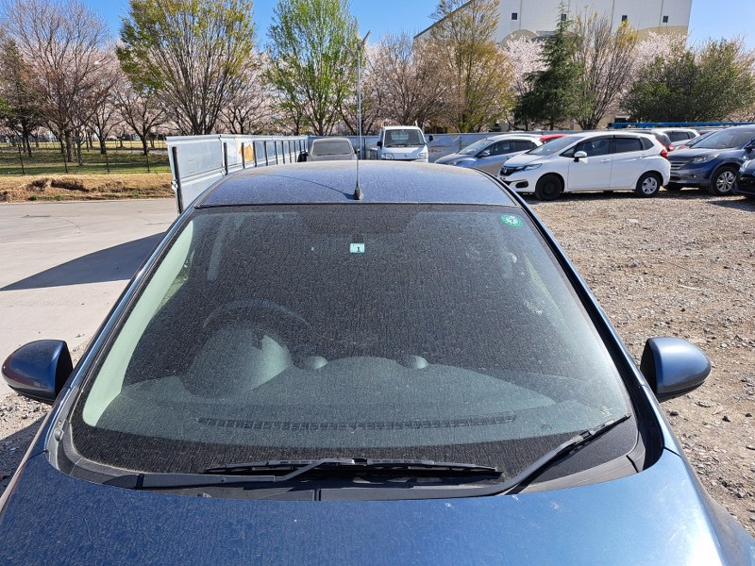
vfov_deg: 56.8
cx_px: 378
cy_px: 283
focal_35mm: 24
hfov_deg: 71.6
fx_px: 523
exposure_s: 1/995
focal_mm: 5.23
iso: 50
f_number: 1.8
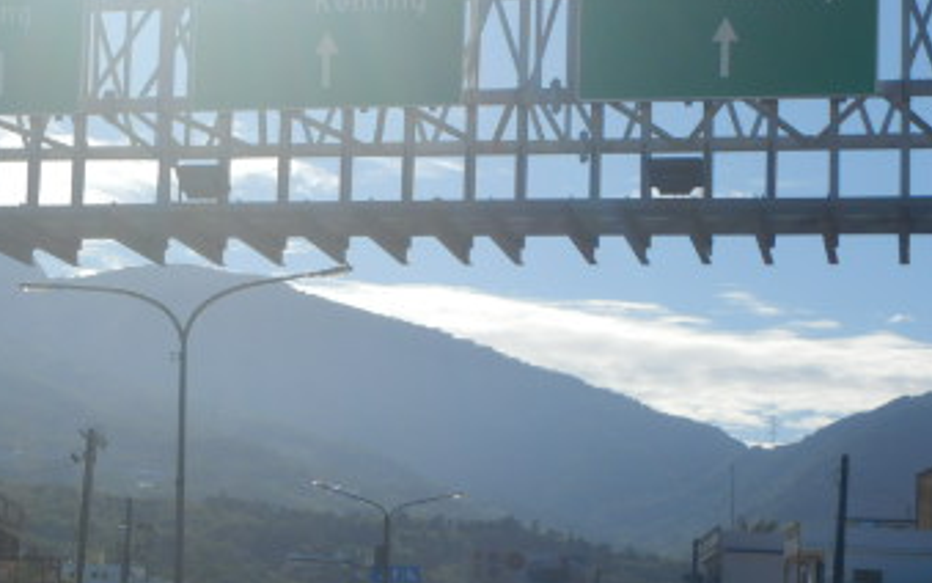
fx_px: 2439
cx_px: 118
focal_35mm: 96
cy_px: 344
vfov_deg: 13.6
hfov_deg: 21.2
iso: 125
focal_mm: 8.5
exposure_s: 1/640
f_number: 8.6
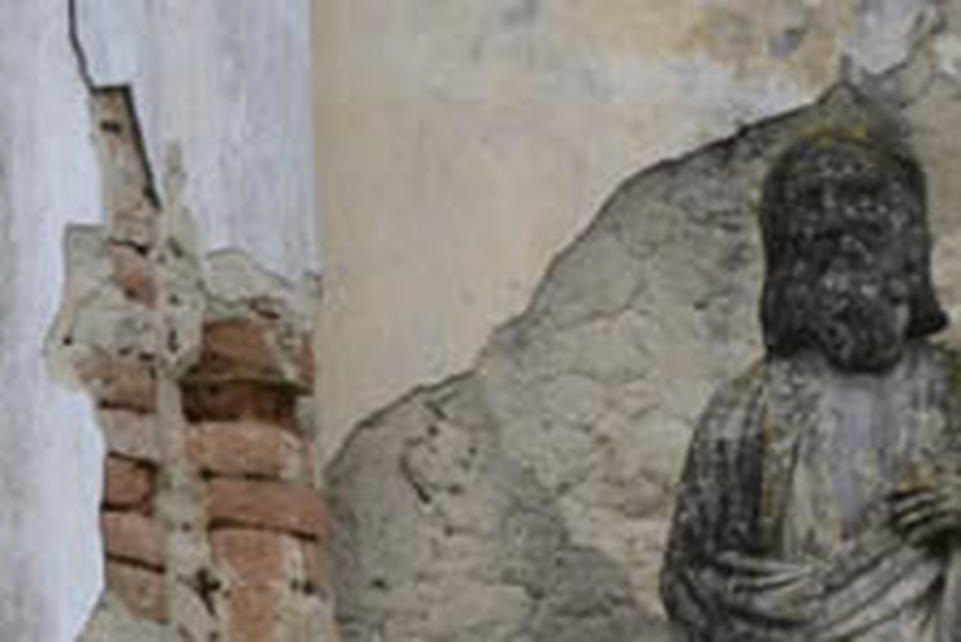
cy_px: 345
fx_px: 22616
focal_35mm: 847
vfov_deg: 1.6
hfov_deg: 2.4
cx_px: -1133
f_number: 5.6
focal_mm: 105
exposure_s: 1/320
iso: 400
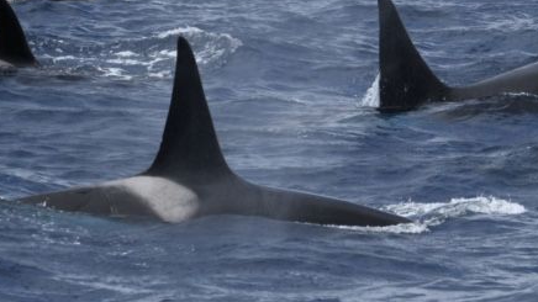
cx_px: 386
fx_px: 8215
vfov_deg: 2.1
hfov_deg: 3.8
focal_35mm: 576
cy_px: 60
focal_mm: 300
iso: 720
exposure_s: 1/8000
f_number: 5.6
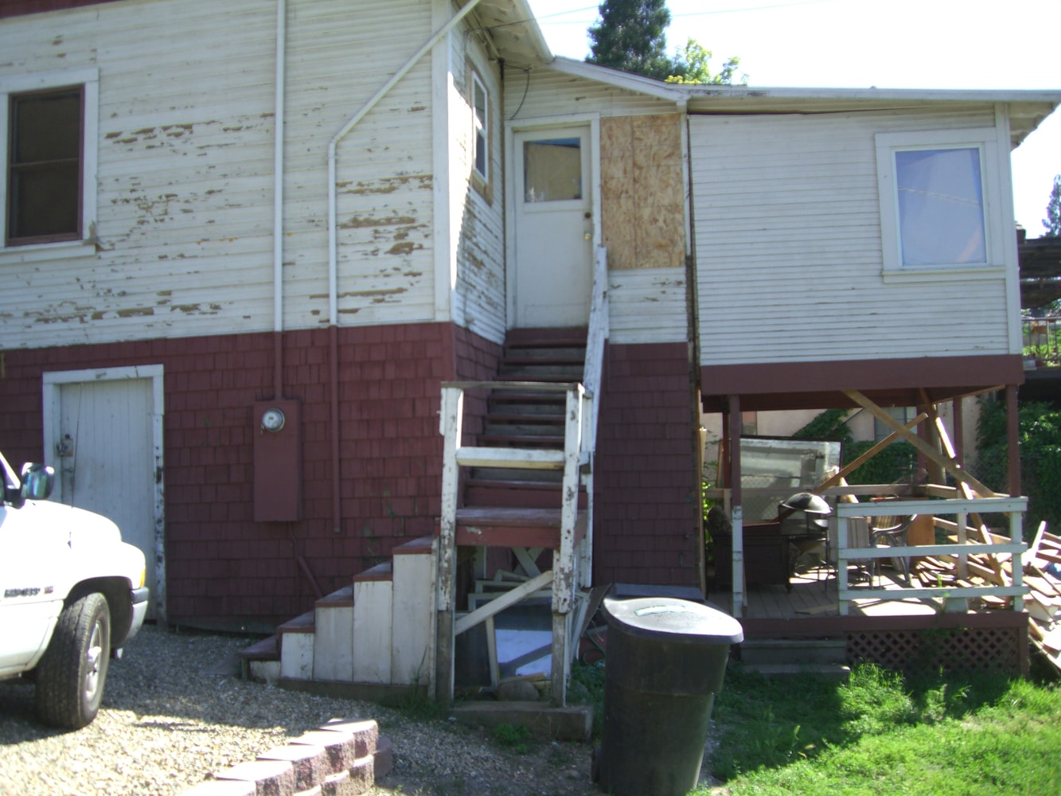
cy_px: 398
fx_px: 1165
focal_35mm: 38
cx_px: 530
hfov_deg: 49.0
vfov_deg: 37.7
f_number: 2.7
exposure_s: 1/400
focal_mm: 6.2
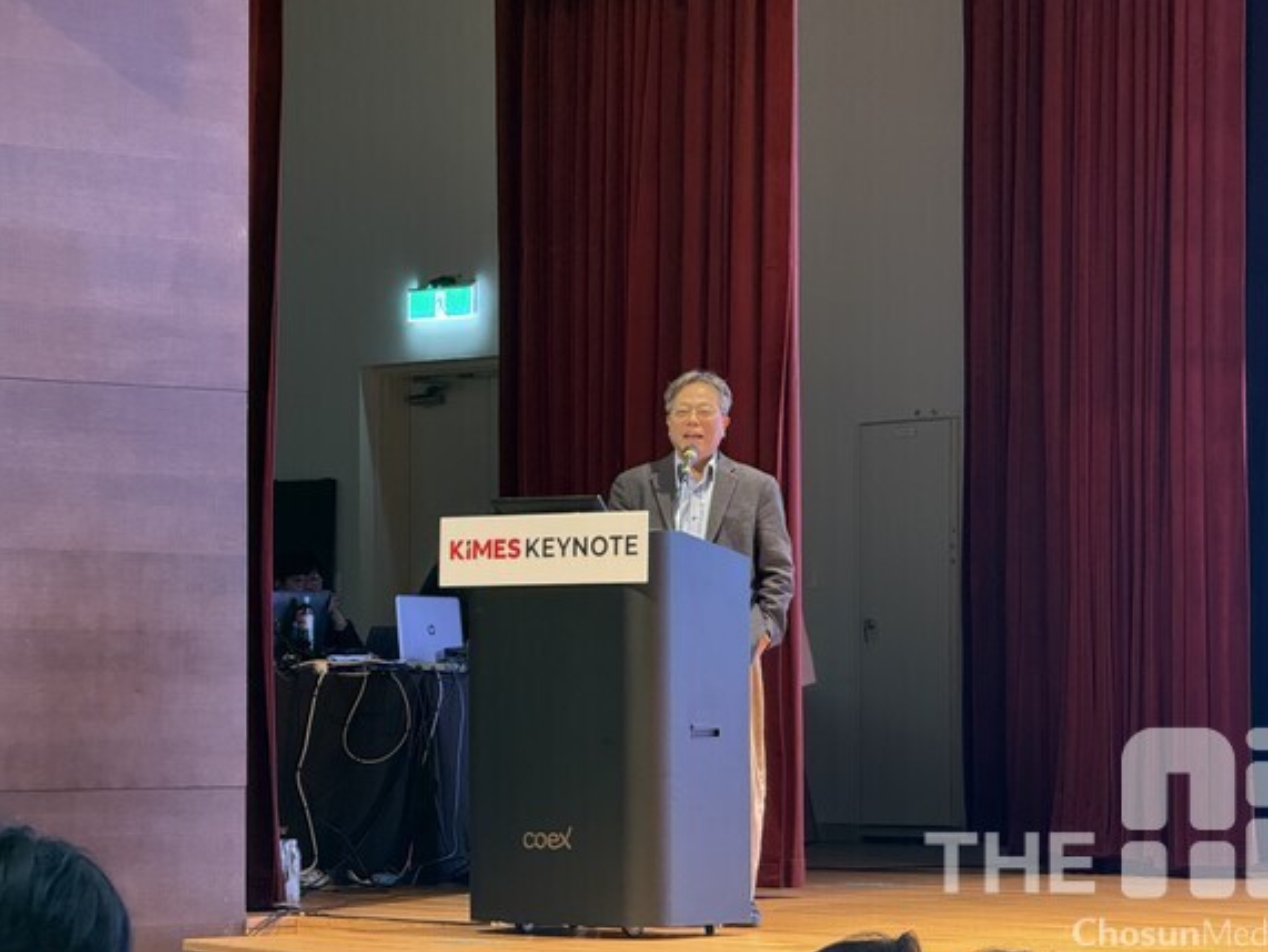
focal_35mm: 126
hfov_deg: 15.6
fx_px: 4618
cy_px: 482
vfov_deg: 11.8
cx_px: 660
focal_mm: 15.66
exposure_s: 1/40
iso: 1000
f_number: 2.8
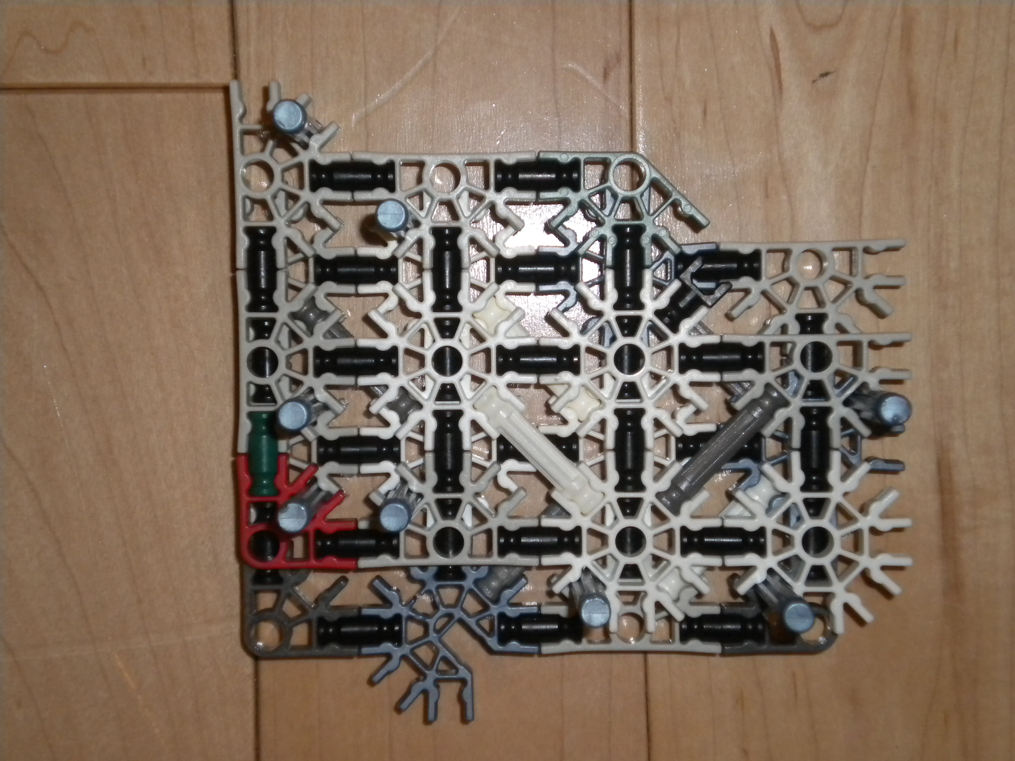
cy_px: 380
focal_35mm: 68
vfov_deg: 21.6
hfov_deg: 28.6
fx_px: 1994
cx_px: 508
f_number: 4.6
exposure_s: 1/60
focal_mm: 12.3
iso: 400
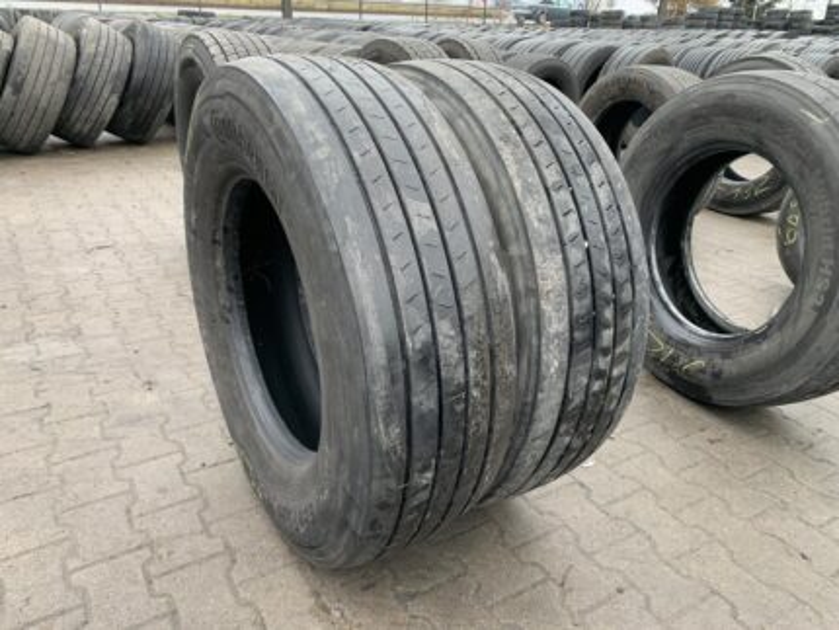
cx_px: 420
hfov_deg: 67.3
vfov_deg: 53.1
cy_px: 315
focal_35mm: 26
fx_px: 631
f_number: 1.8
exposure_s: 1/108
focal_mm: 4.25
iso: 100
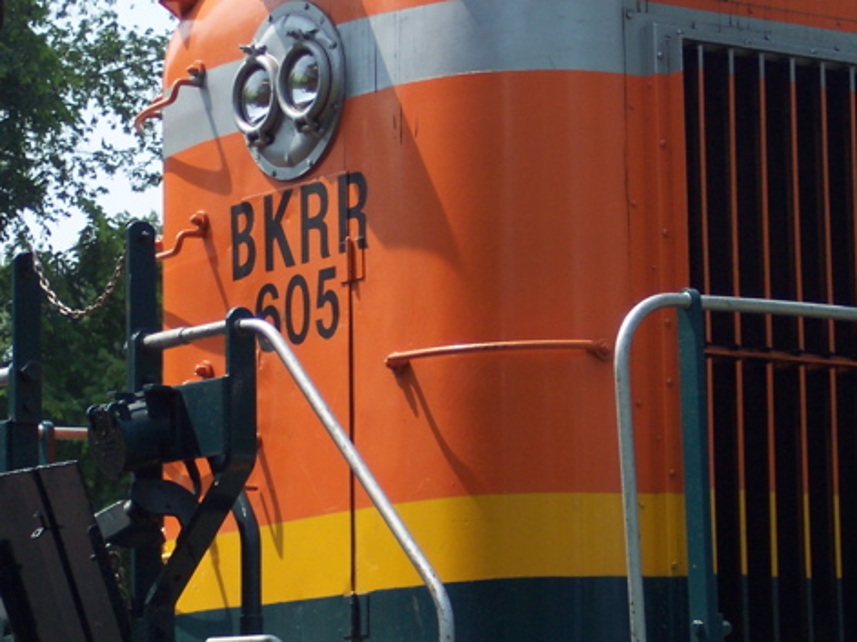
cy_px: 233
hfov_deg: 13.2
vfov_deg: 9.9
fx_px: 3713
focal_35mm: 150
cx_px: 534
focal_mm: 21.3
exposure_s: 1/700
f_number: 4.8
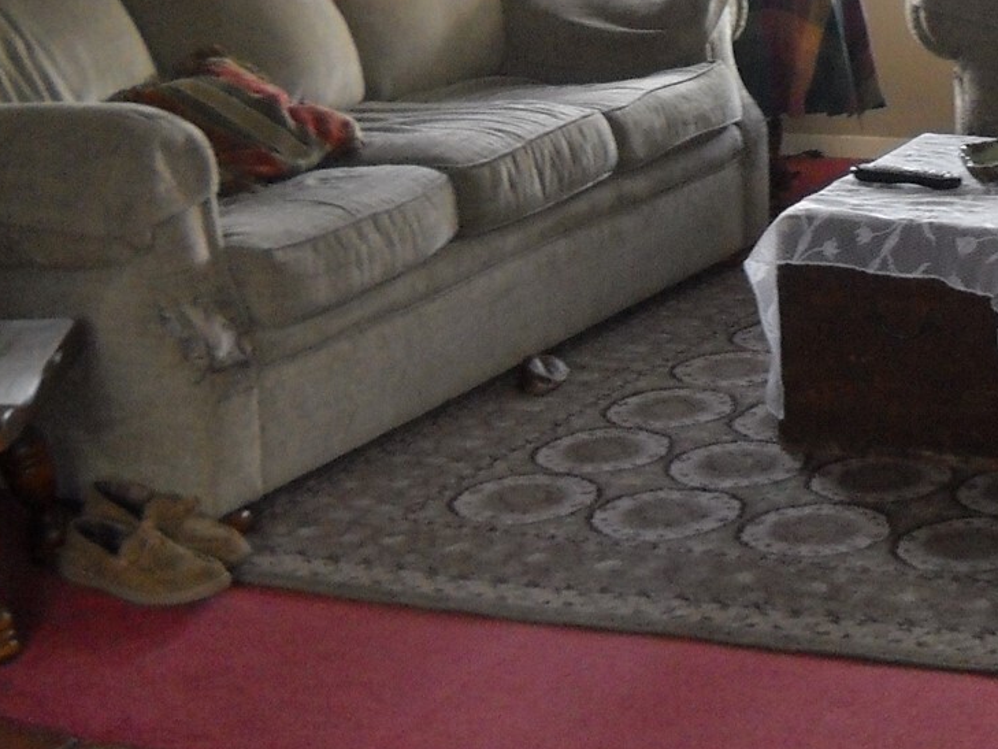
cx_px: 763
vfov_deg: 16.3
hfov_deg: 21.6
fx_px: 2595
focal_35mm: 90
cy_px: 116
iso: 400
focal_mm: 6.72
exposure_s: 1/30
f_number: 3.1
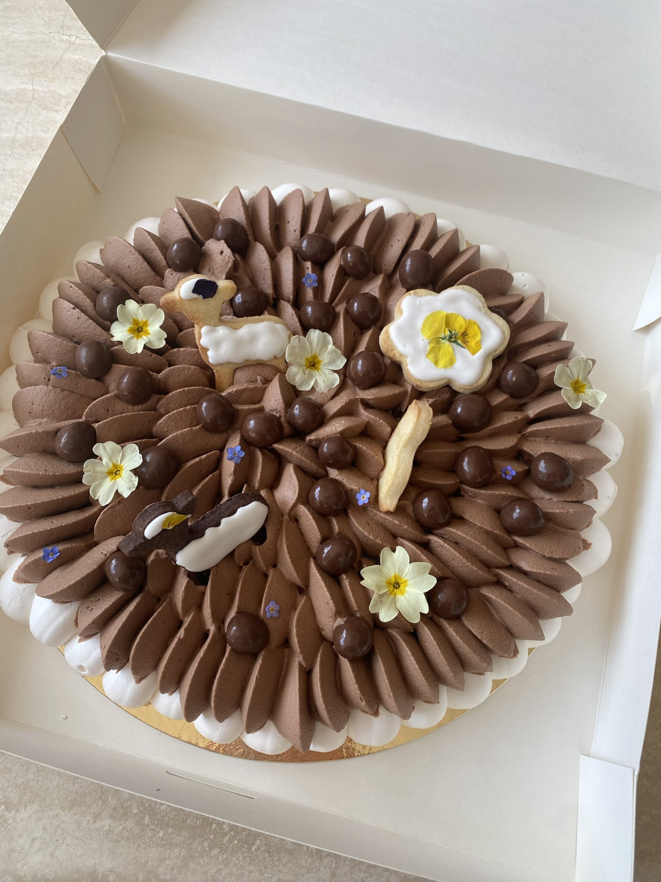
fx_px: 662
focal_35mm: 26
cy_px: 441
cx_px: 330
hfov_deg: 53.1
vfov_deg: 67.3
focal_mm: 4.25
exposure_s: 1/217
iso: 32
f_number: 1.8
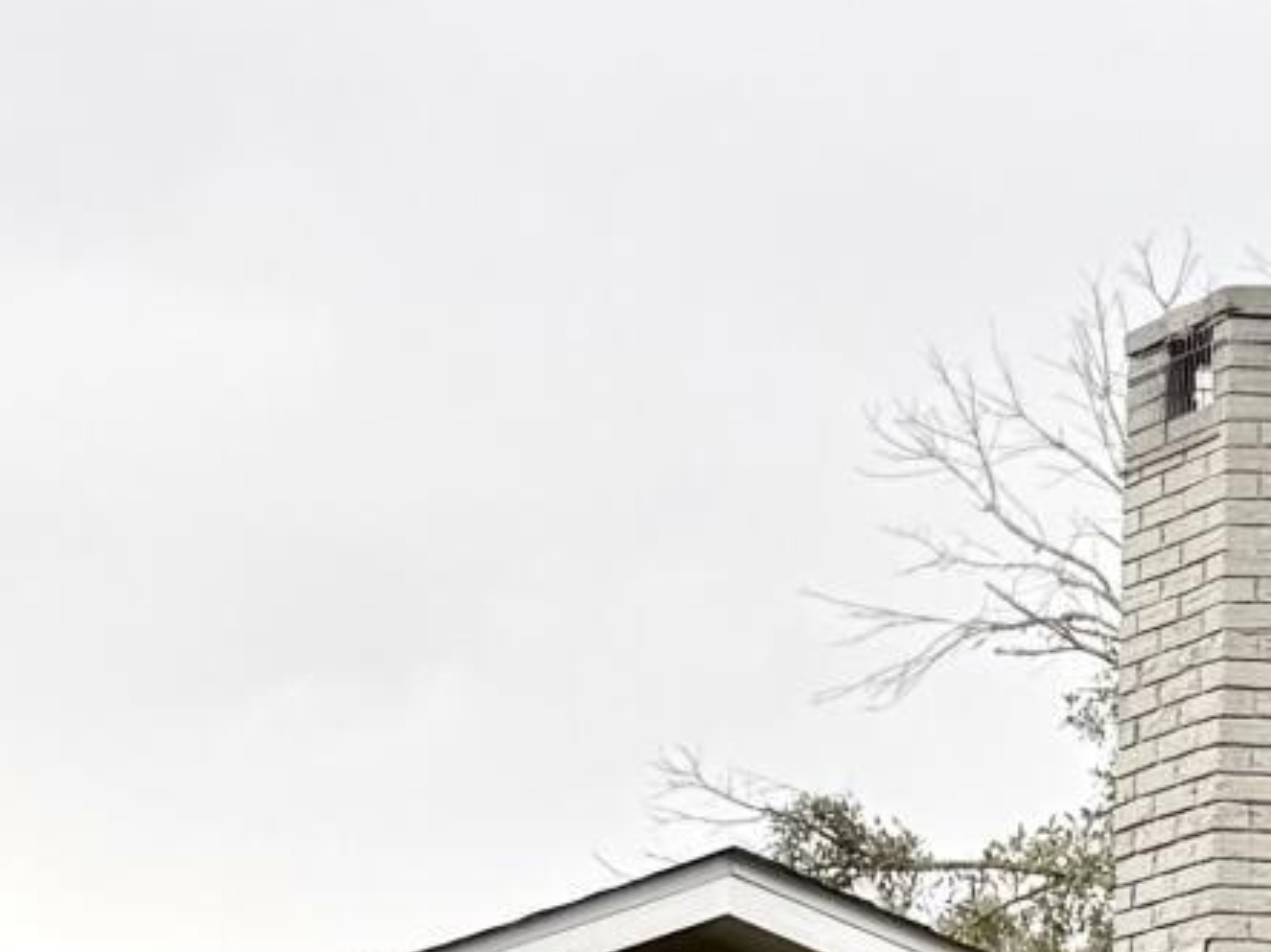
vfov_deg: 8.5
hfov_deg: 10.7
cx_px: -1538
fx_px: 5982
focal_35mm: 163
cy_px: 2068
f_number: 1.78
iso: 80
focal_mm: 6.76
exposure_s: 1/303
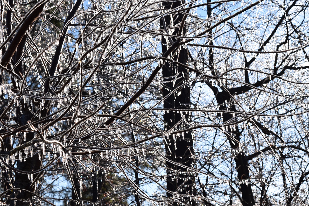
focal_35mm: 82
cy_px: 103
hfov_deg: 24.6
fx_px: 708
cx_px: 154
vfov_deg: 16.5
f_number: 10
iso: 200
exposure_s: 1/400
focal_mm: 55
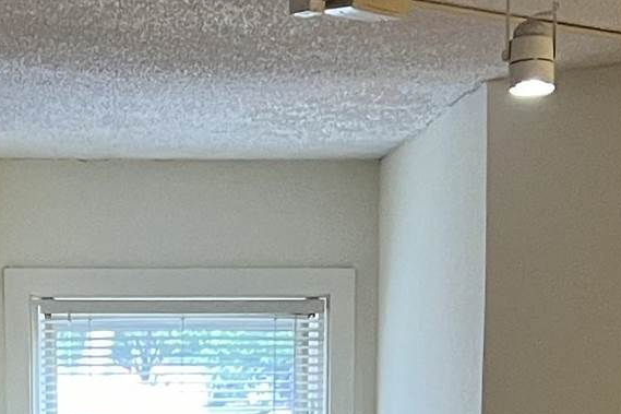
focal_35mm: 146
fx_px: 2518
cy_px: 908
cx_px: 146
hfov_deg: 14.0
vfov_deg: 8.7
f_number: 1.5
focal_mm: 5.7
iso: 320
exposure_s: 1/60
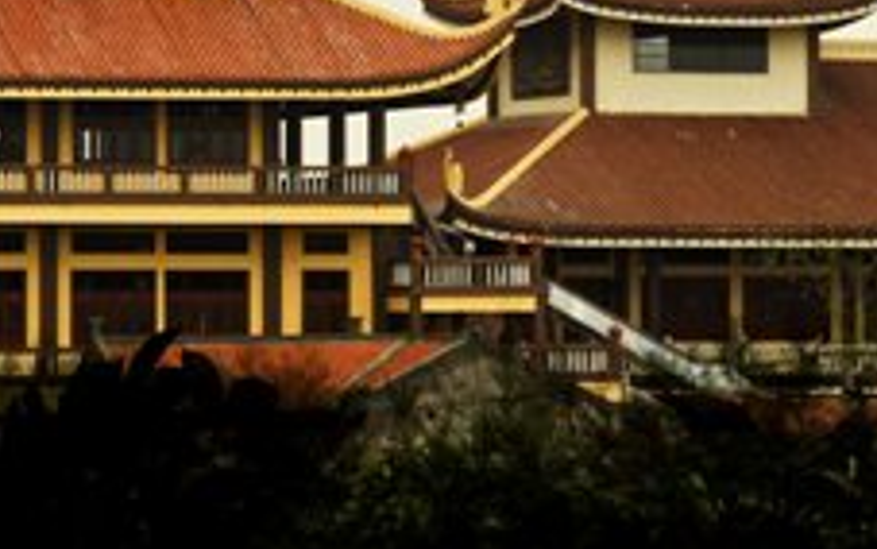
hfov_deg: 8.7
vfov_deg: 5.4
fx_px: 5762
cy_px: 21
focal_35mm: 241
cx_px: 305
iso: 400
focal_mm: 80
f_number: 8
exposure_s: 1/400
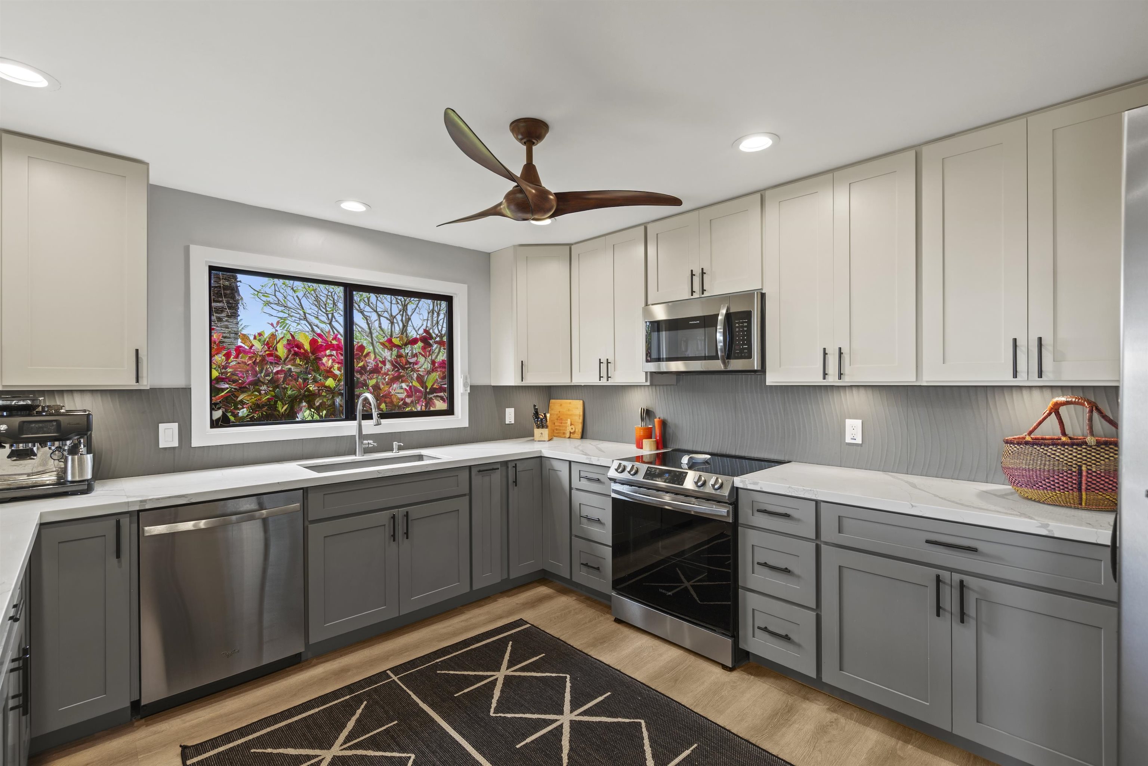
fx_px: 510
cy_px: 383
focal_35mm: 16
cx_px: 574
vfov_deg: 73.7
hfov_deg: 96.7
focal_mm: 16
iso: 100
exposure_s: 1/1.67
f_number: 8
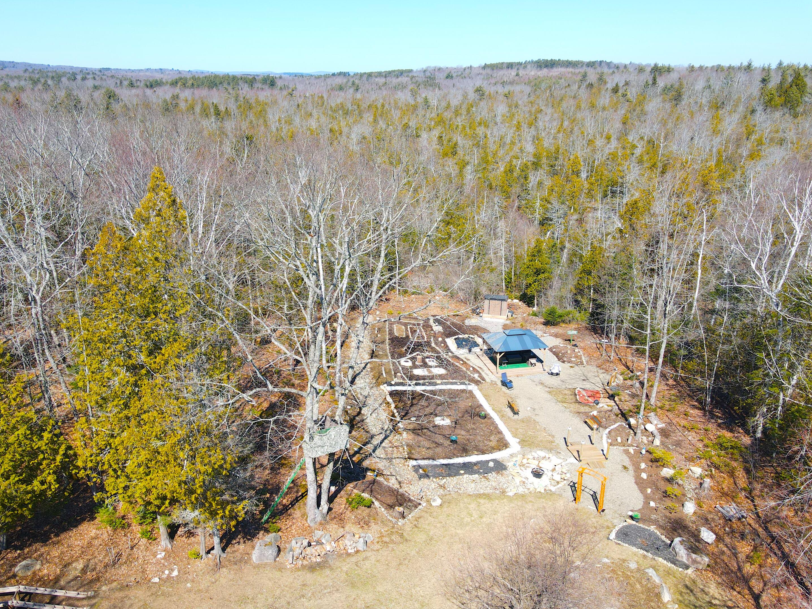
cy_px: 308
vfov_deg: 54.9
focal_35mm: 25
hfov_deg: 69.4
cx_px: 392
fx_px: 586
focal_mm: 4.5
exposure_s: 1/350
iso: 100
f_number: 2.8
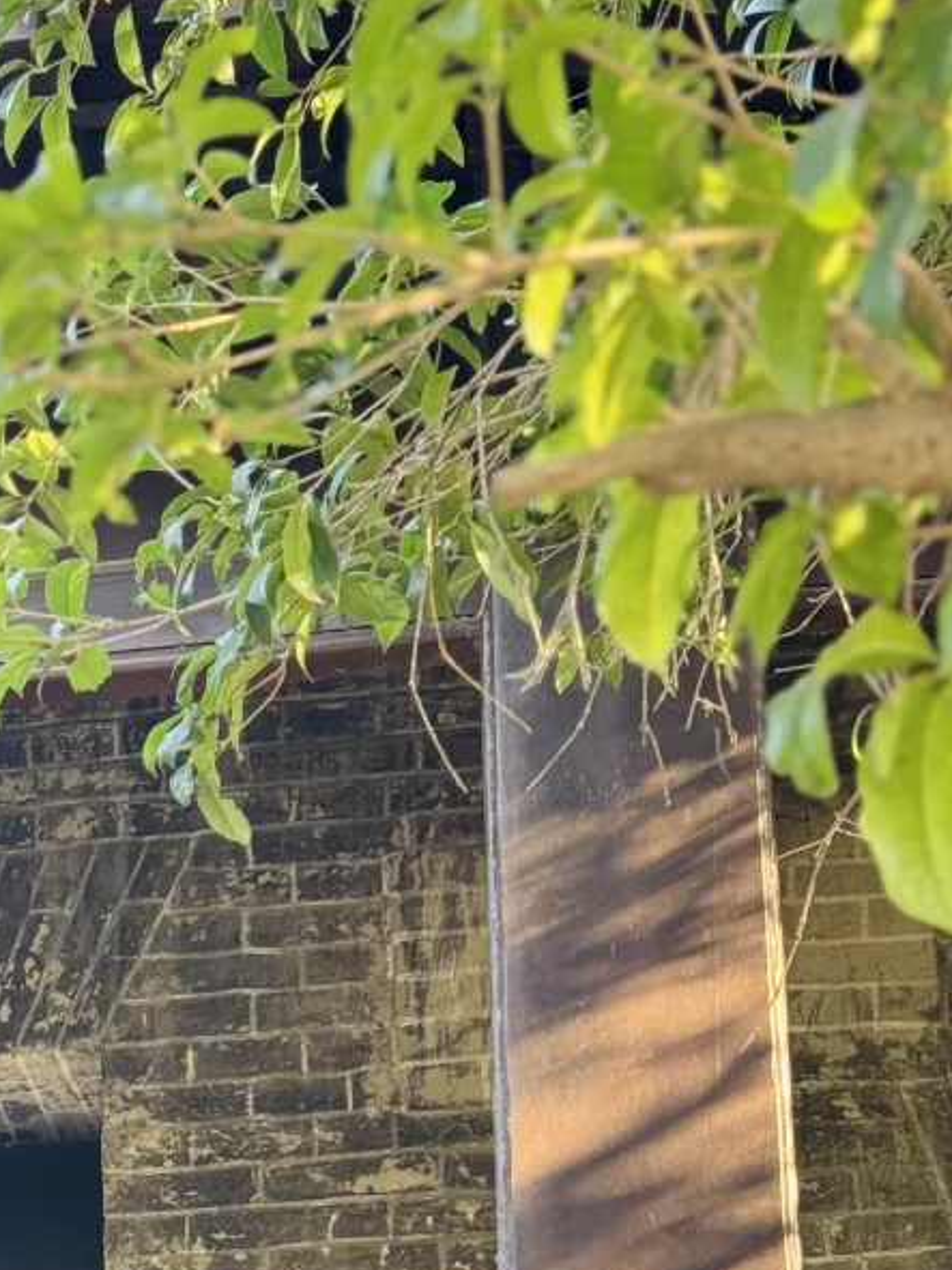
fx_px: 4292
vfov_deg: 16.4
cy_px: 1302
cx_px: -189
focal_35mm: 117
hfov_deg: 12.4
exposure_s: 1/60
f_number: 1.78
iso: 125
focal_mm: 6.76
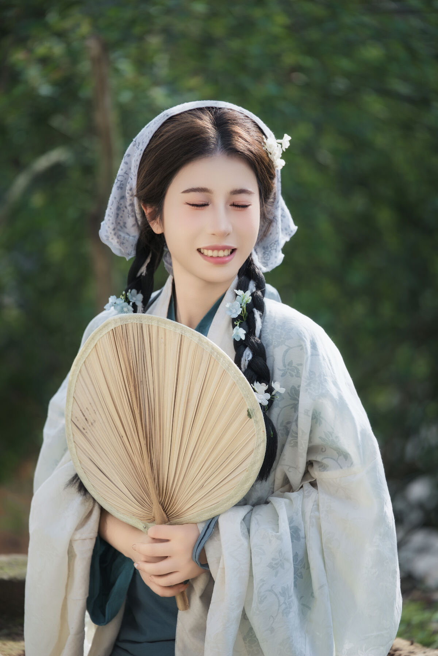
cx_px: 219
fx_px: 2427
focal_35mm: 133
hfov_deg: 10.3
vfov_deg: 15.4
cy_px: 328
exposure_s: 1/400
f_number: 2.8
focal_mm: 133
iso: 100
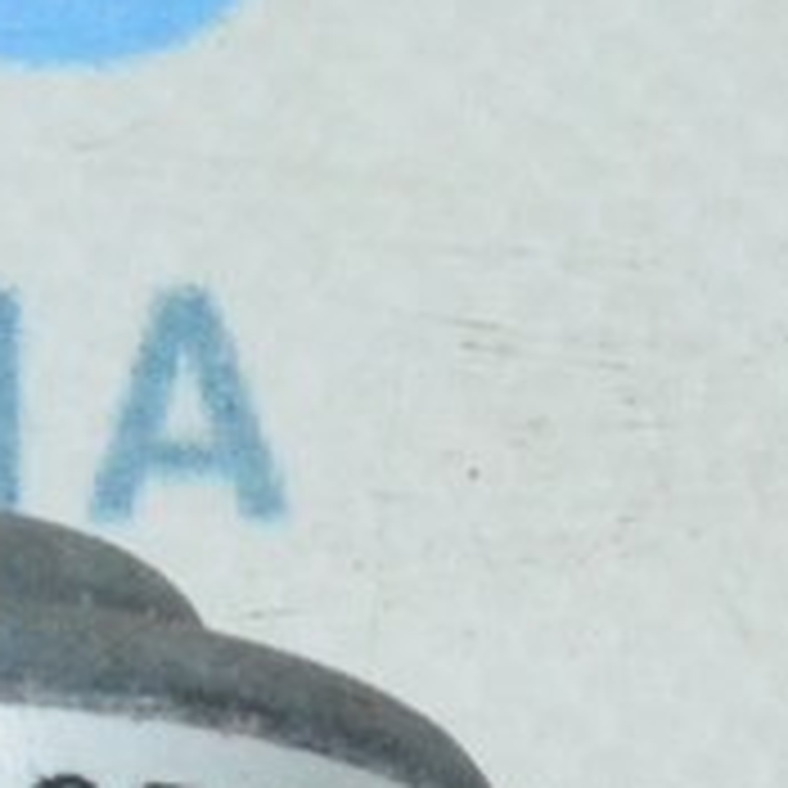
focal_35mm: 194
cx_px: -122
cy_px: 1227
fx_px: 4996
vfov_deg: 8.8
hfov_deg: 8.9
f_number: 25
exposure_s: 1/40
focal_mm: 26
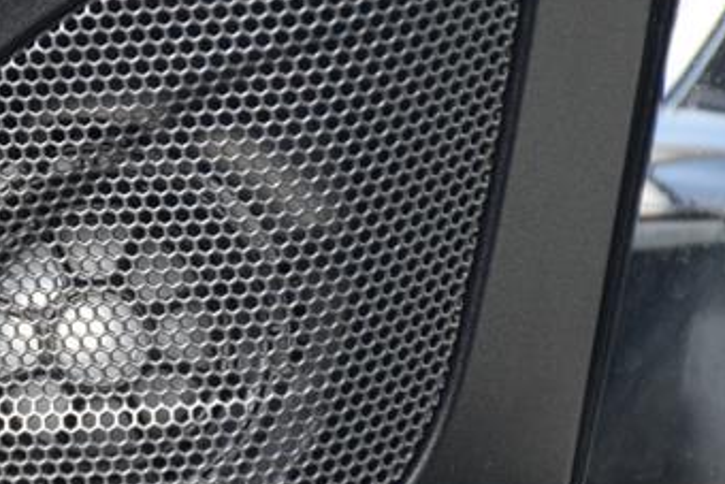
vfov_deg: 2.8
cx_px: 62
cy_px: 300
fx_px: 9952
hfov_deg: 4.2
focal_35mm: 494
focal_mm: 140
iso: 3200
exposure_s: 1/125
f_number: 5.6
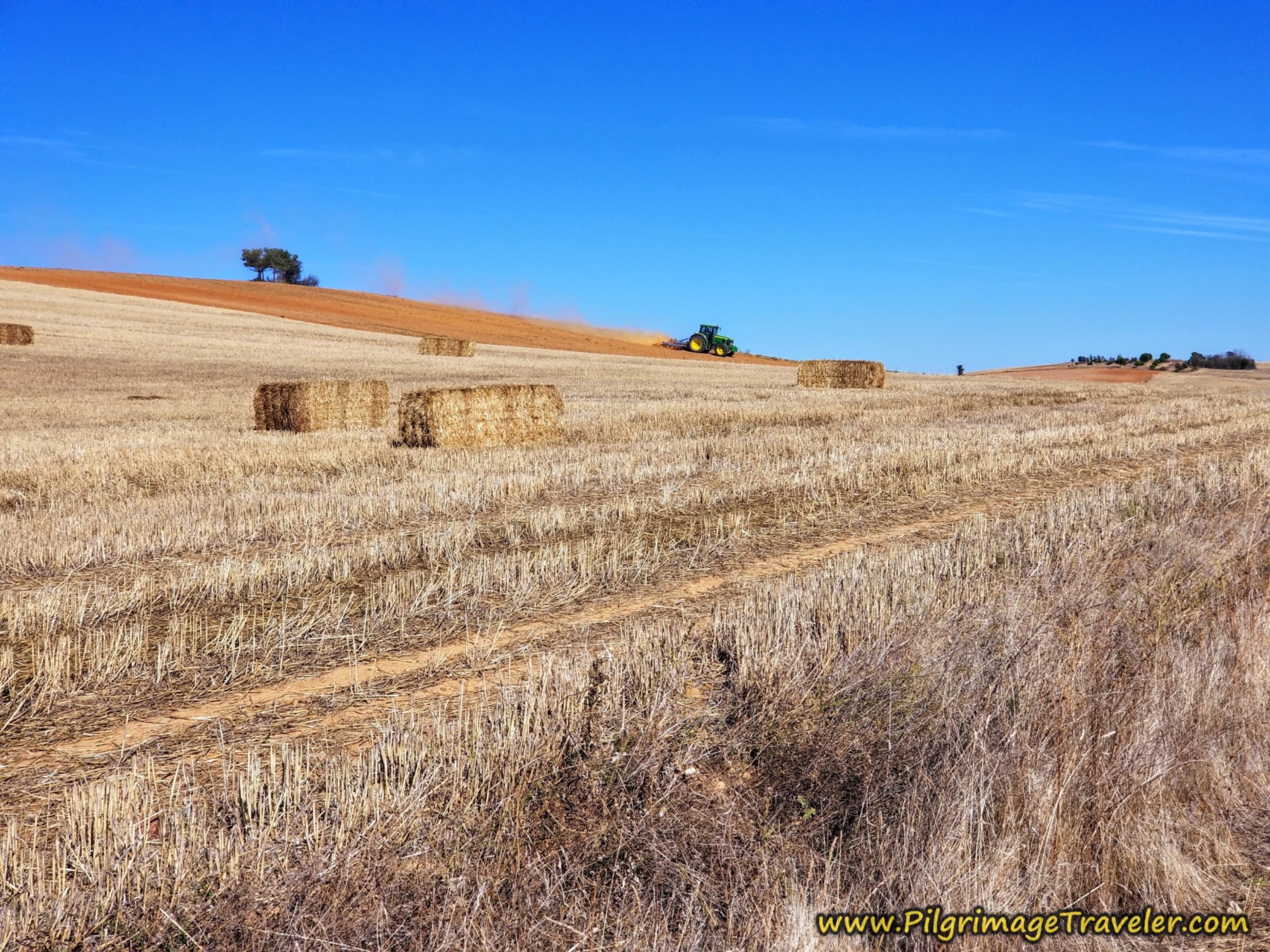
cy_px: 476
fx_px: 1908
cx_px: 635
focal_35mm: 52
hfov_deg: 36.8
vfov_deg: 28.0
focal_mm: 6
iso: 25
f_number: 2.4
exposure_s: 1/1340
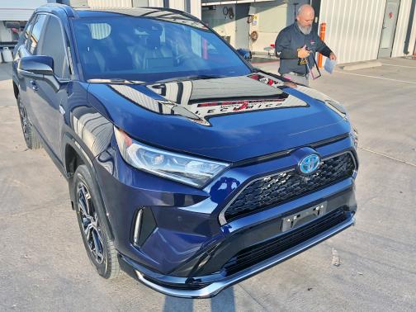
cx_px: 208
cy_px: 156
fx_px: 336
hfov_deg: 63.4
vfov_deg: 49.7
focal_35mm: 28
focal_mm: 3.99
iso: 20
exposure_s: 1/315
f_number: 1.8
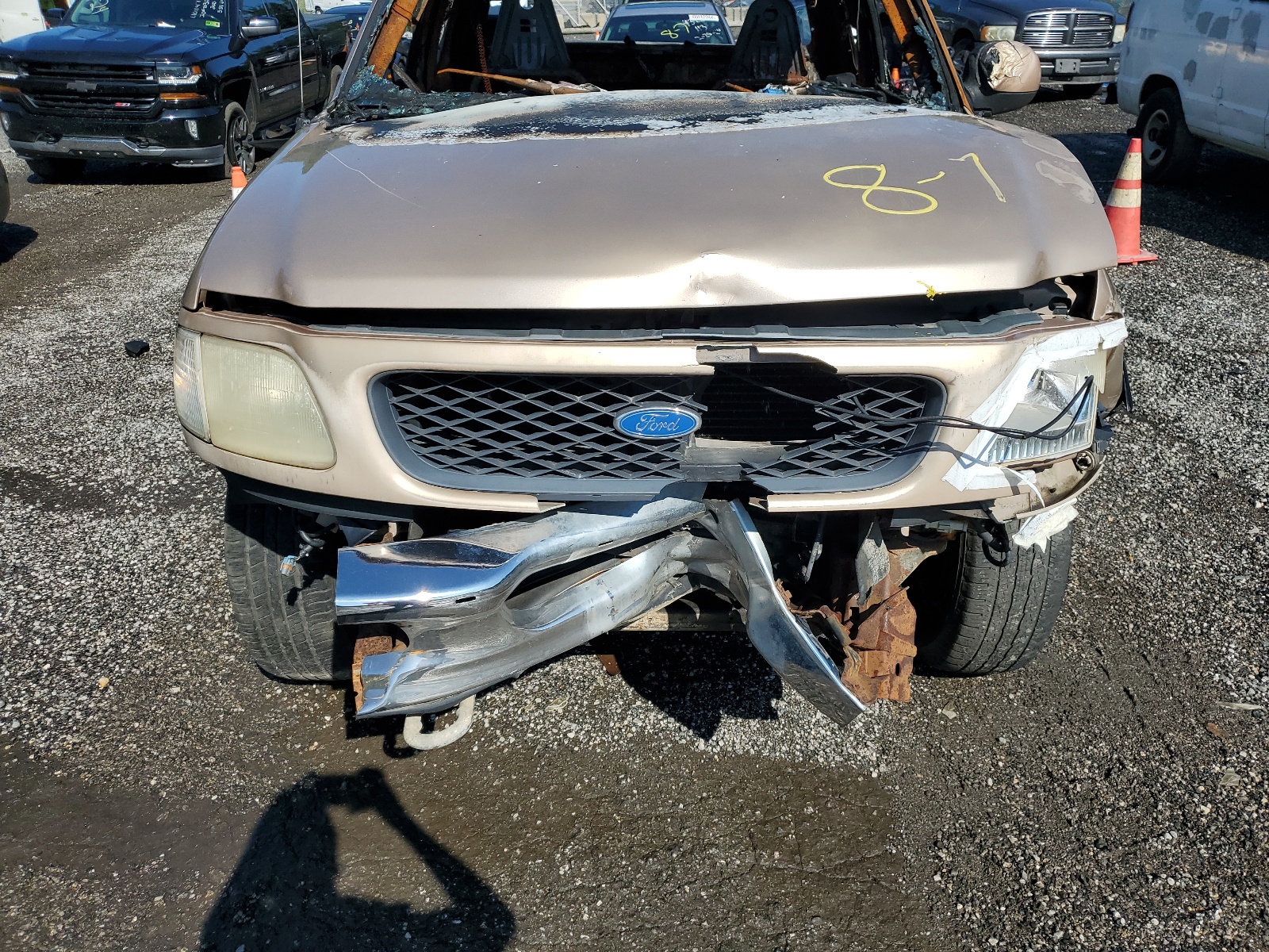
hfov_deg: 67.3
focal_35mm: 26
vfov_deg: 53.1
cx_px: 634
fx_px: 953
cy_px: 476
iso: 50
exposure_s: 1/5000
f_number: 1.5
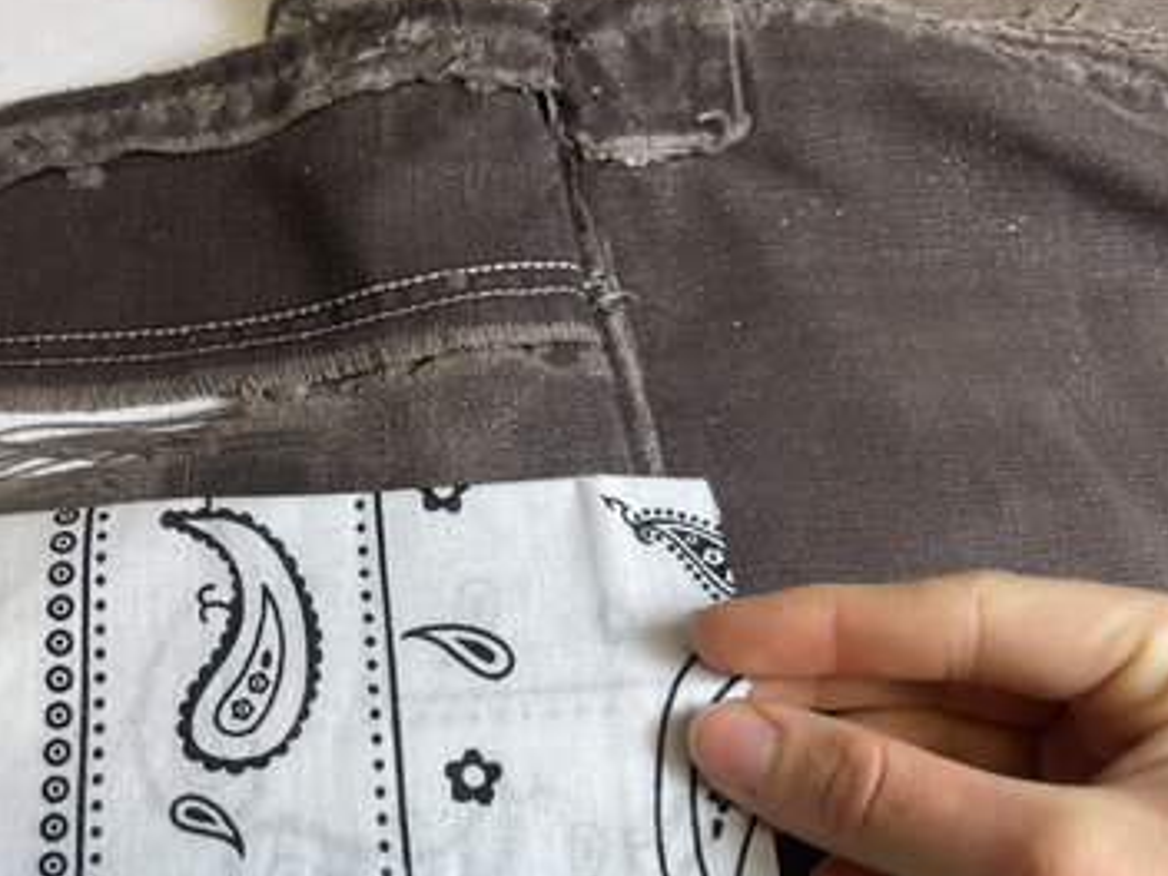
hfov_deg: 43.2
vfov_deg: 34.3
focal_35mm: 42
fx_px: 1417
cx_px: 279
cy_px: 474
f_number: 1.6
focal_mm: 5.1
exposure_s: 1/120
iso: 40
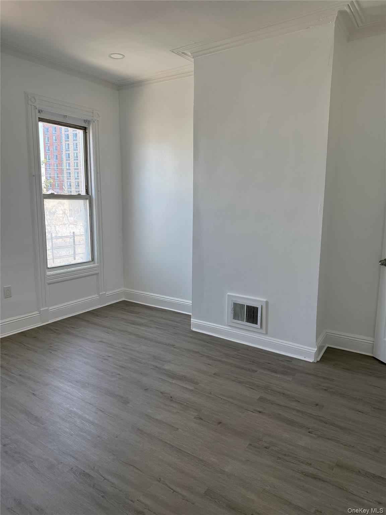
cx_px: 193
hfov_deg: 56.8
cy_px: 258
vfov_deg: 71.6
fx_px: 357
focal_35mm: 24
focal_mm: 6.76
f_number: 1.78
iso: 100
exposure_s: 1/393
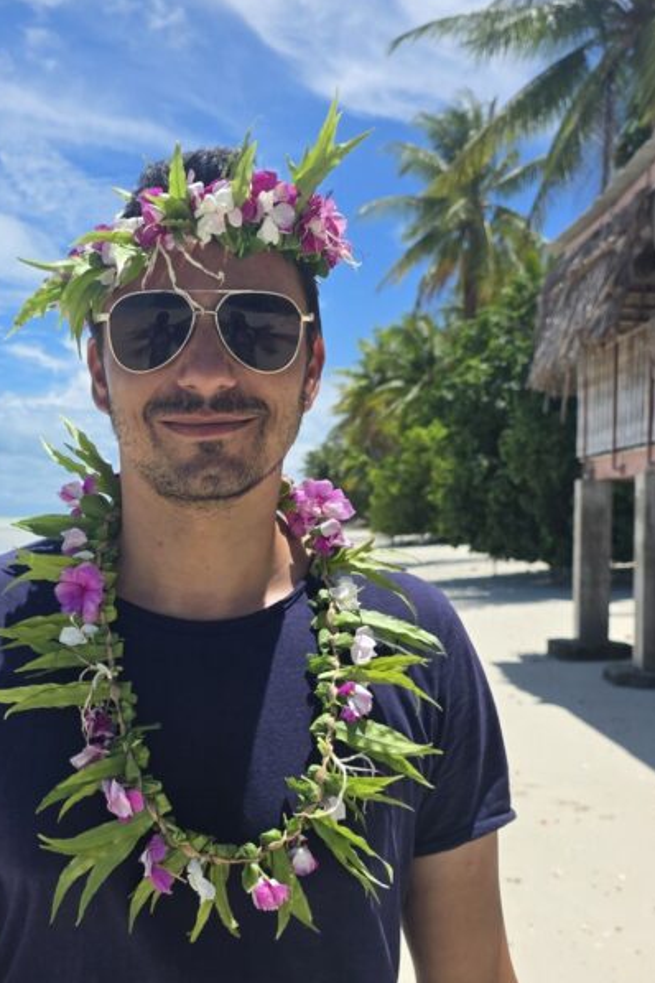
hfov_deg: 32.0
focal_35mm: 41
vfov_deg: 47.3
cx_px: 165
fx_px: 1119
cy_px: 548
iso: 80
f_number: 1.7
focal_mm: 6.3
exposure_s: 1/7333
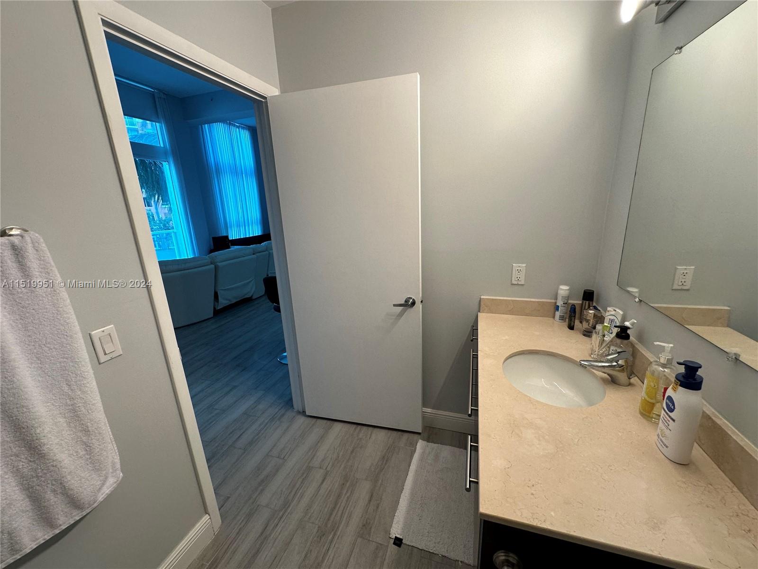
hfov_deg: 102.1
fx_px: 307
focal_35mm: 14
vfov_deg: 85.7
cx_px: 379
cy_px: 284
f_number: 2.2
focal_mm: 2.22
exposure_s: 1/120
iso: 125
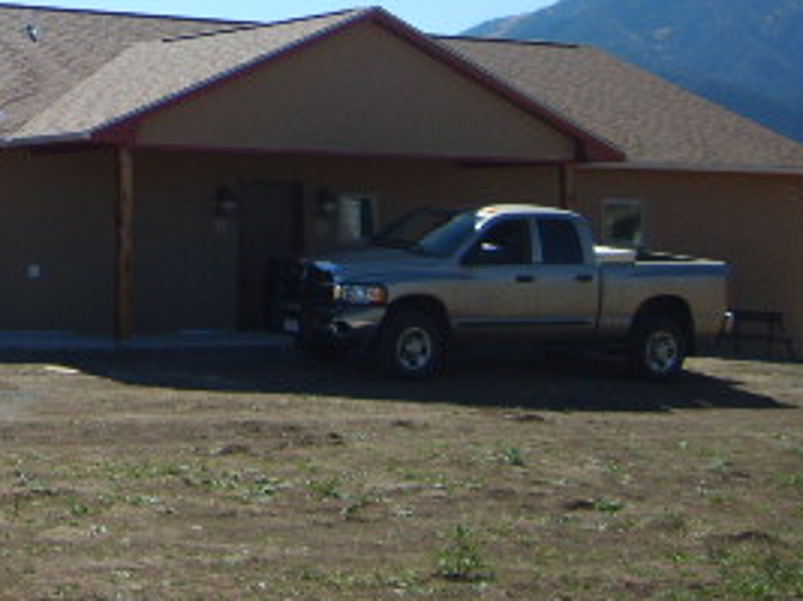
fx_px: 1948
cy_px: -105
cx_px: -33
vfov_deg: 16.9
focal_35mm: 84
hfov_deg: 22.3
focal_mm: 5.8
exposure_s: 1/180
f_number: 7.1
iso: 50
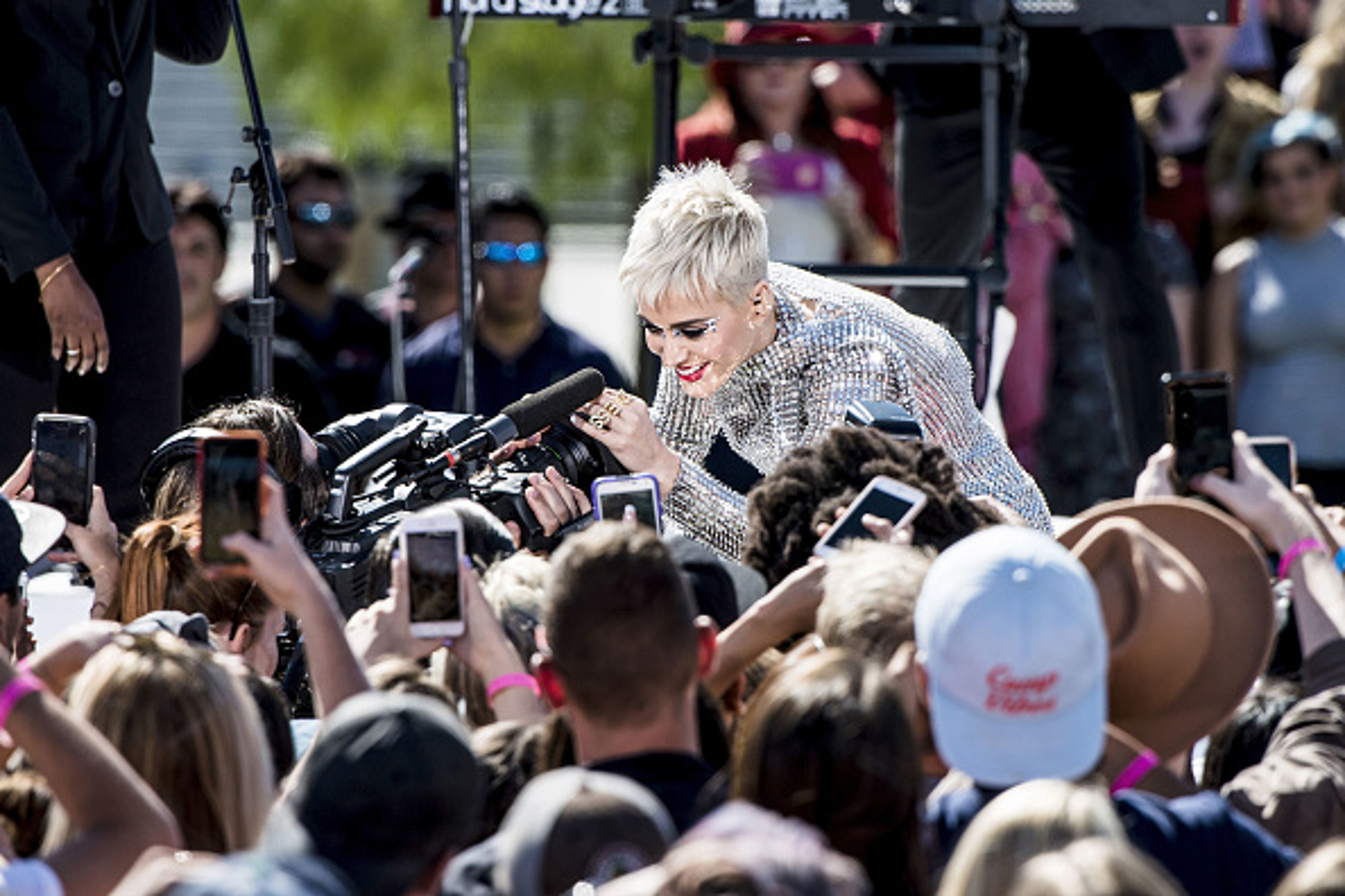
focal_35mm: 400
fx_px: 14943
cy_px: 448
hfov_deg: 5.2
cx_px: 672
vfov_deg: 3.4
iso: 400
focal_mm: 400
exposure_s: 1/1250
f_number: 6.3
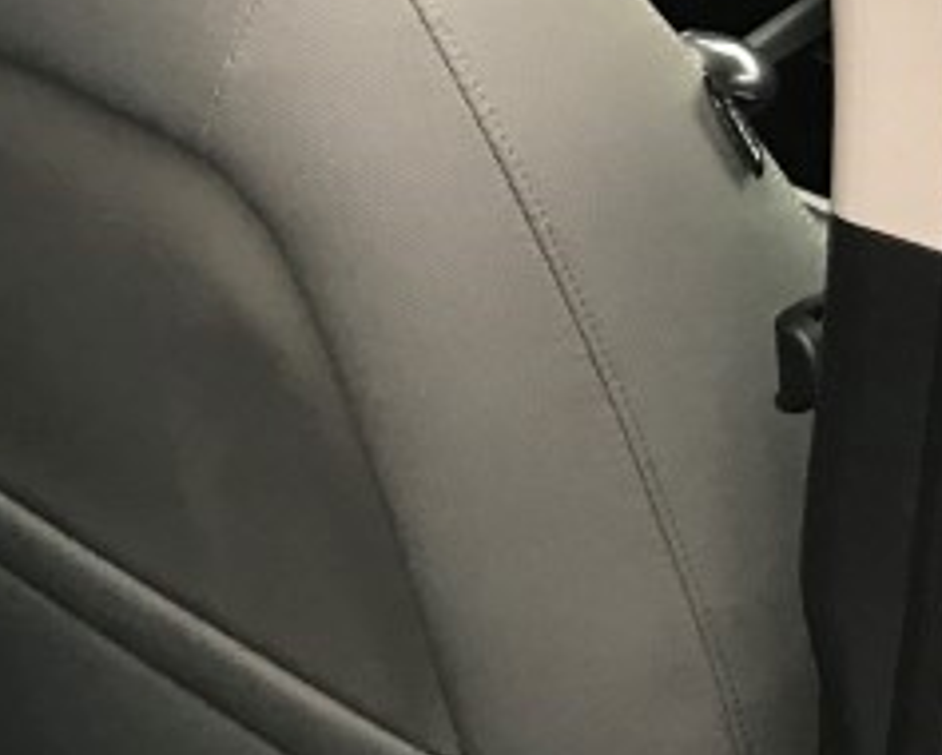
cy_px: 127
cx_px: -624
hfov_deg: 14.7
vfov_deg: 13.0
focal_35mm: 118
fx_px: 3292
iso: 25
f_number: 1.8
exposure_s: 1/30
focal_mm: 3.99
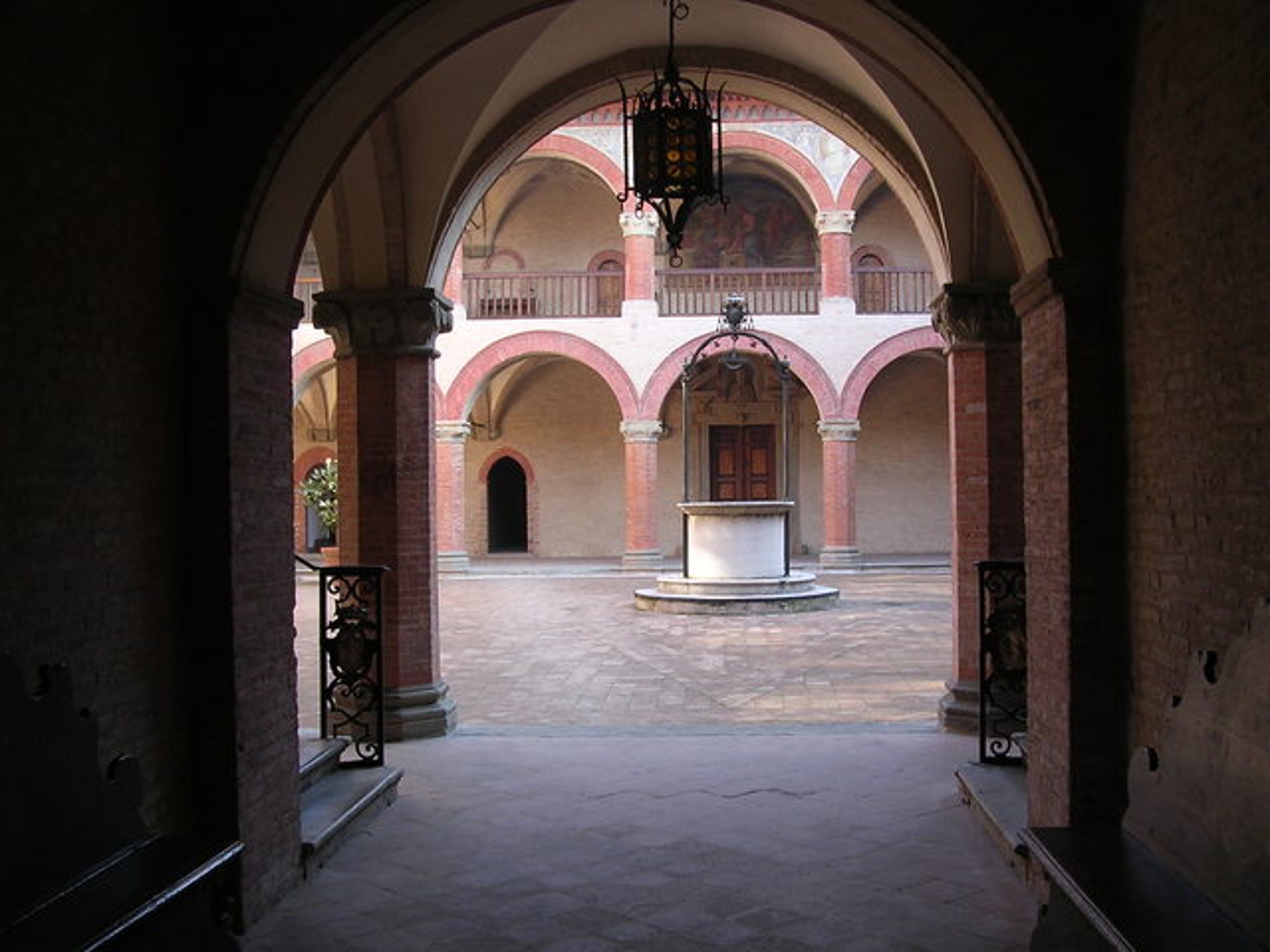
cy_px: 476
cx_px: 635
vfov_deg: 37.7
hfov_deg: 49.0
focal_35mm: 38
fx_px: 1394
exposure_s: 1/52.5
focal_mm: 5.8
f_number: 2.8
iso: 100
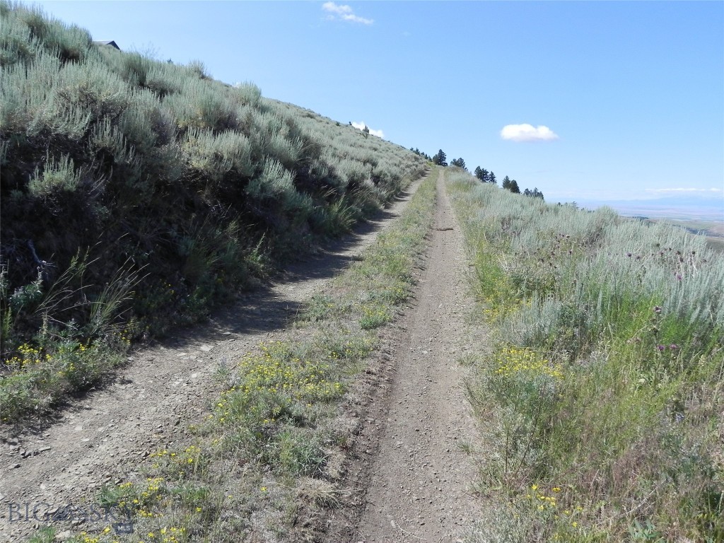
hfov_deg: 67.3
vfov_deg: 53.1
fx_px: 544
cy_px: 272
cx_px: 362
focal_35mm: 26
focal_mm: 4.6
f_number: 7.1
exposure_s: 1/440
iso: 160
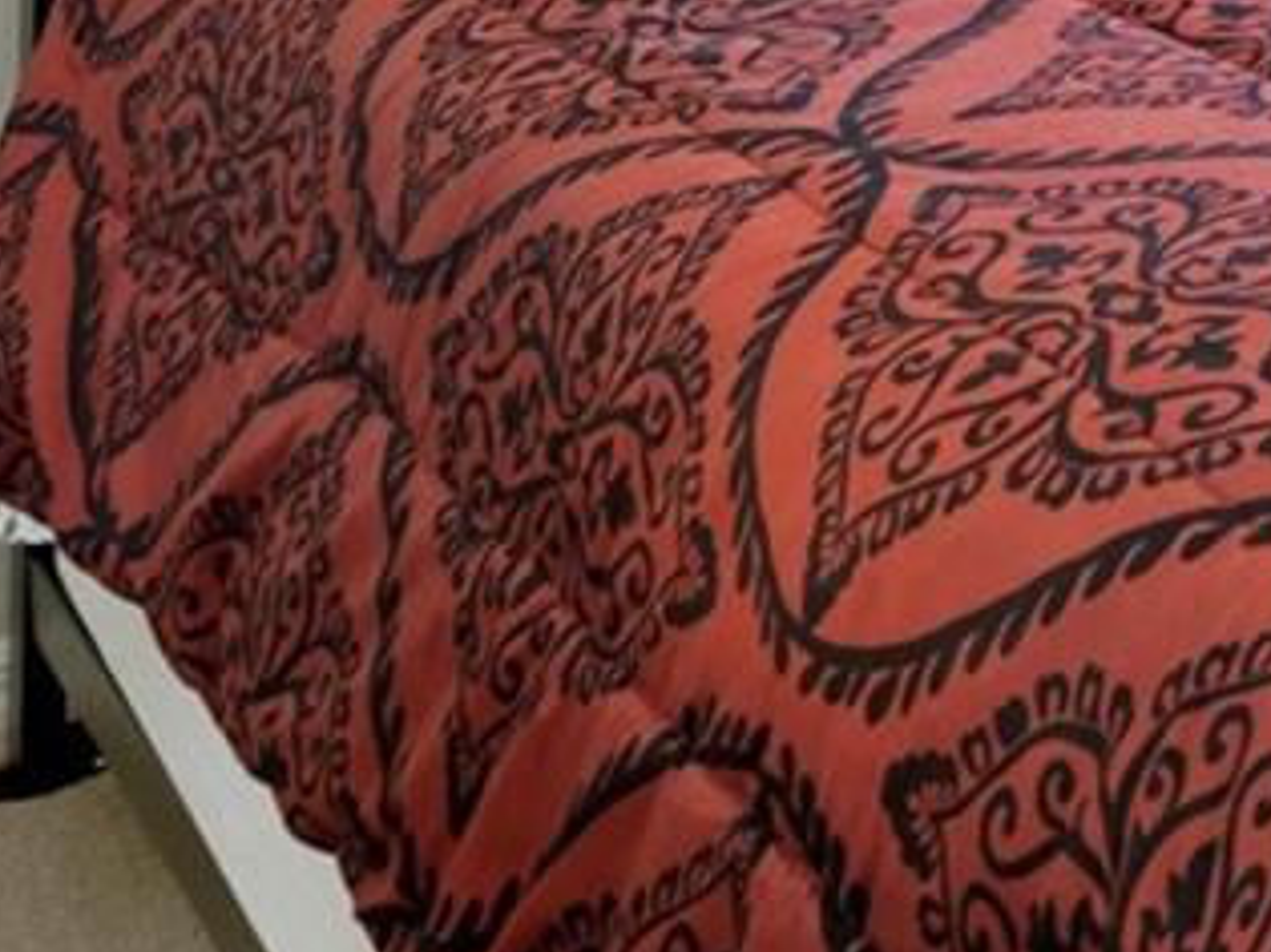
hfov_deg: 15.6
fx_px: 3046
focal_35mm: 83
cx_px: 2873
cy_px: -758
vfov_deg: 15.3
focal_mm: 17
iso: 320
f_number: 8
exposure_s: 5
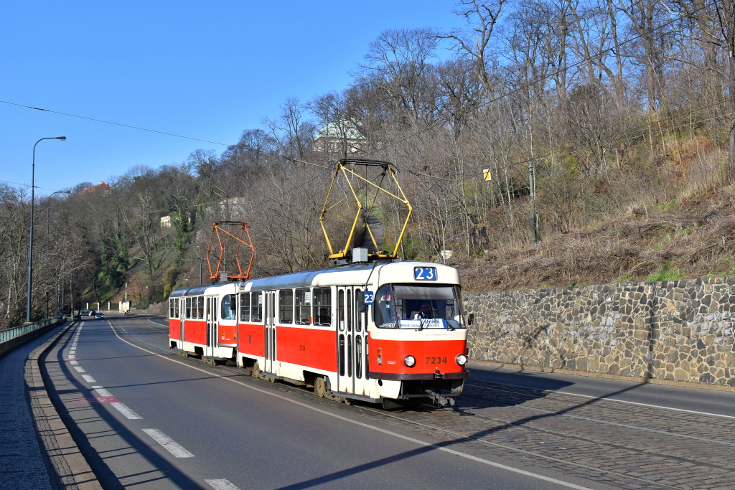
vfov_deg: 34.2
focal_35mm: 39
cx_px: 368
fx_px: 796
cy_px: 245
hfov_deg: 49.5
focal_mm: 26
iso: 320
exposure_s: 1/1000
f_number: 7.1
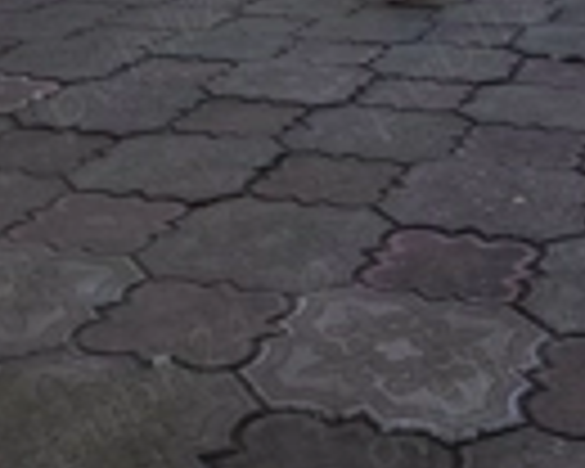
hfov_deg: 27.5
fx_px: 1195
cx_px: 346
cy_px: 94
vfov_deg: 21.9
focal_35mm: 69
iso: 50
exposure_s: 1/513
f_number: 1.65
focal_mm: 6.14
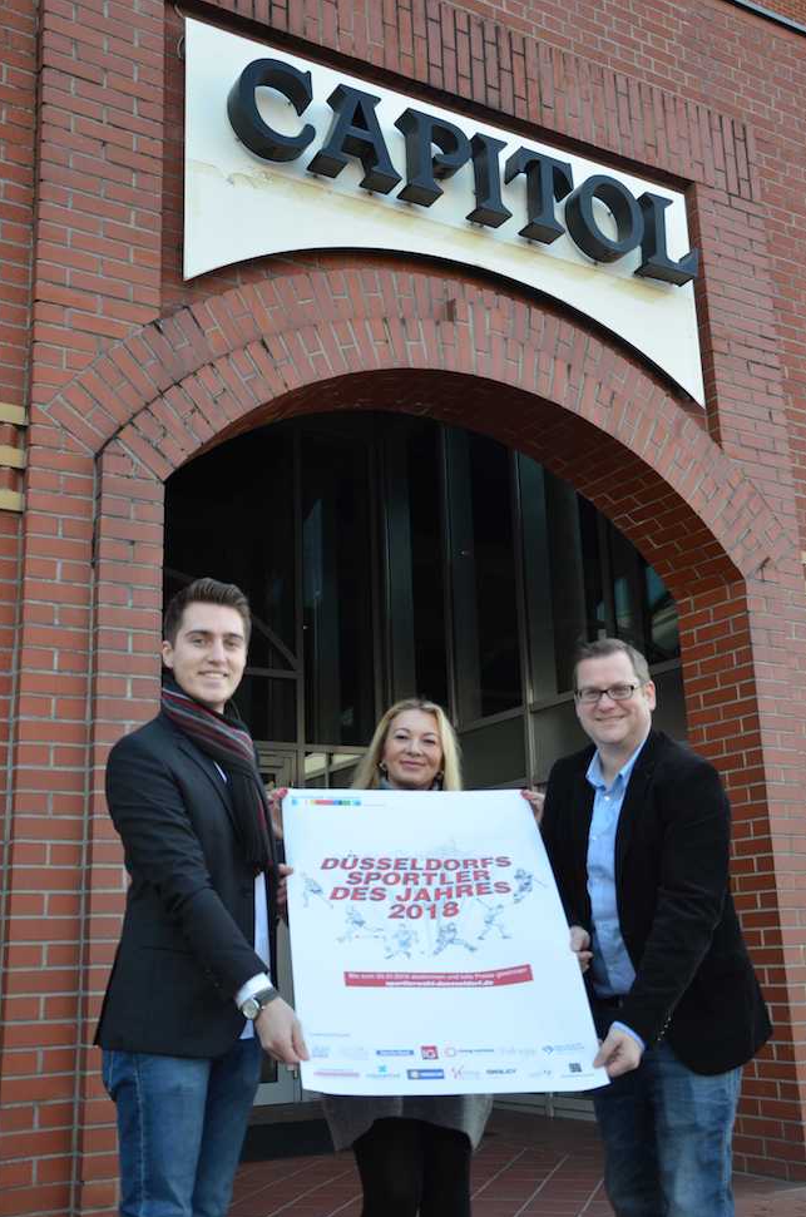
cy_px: 619
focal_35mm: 40
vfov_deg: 49.1
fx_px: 1334
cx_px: 397
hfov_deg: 33.6
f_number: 4
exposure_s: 1/500
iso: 800
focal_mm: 25
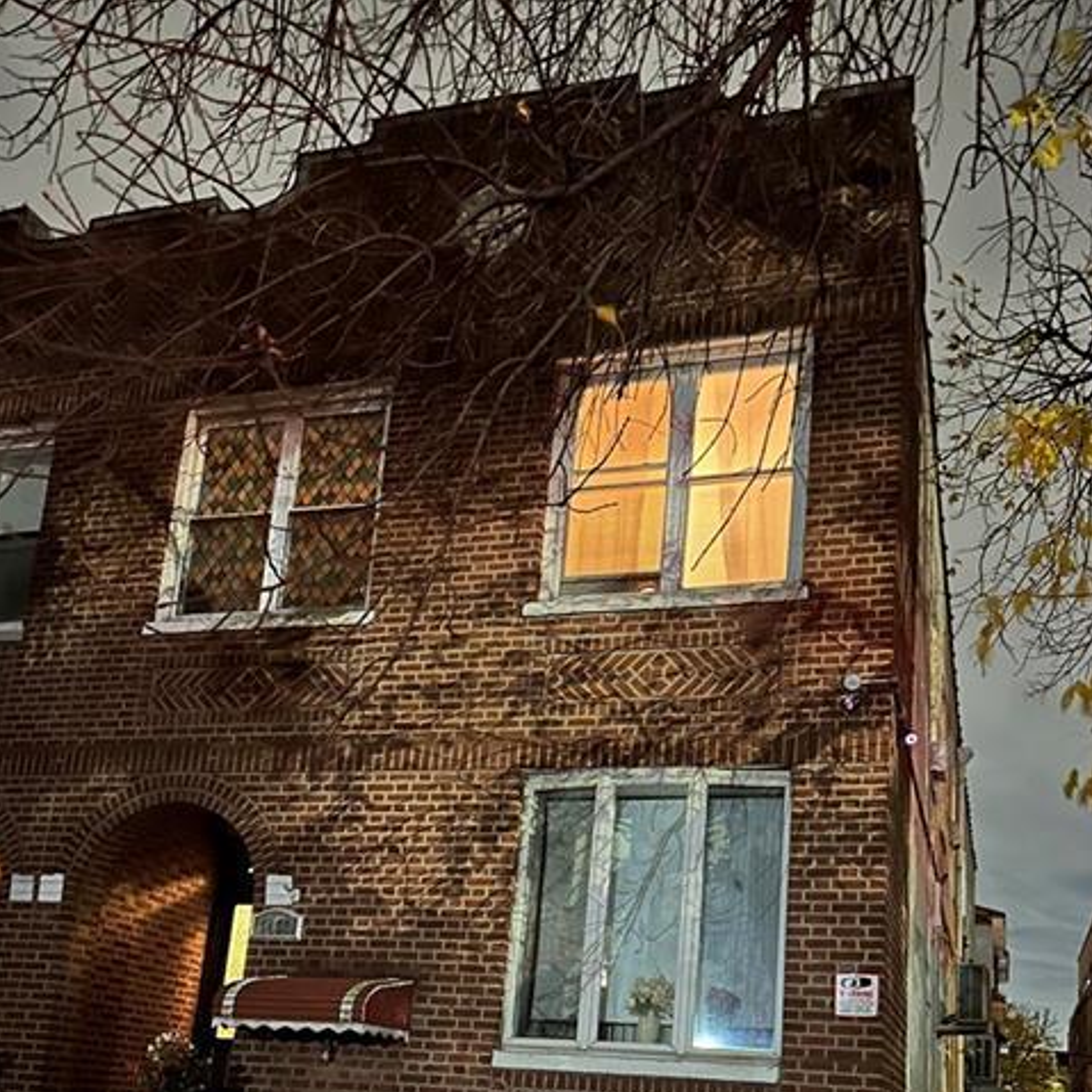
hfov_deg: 48.2
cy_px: 869
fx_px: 1213
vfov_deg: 46.0
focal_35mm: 34
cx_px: 638
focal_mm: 6.86
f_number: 1.78
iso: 1600
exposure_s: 1/5
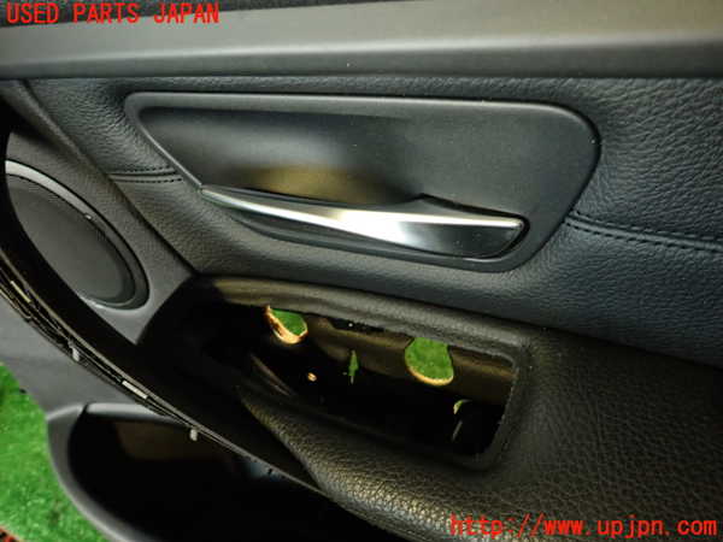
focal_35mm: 25
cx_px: 362
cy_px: 271
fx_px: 522
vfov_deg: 54.9
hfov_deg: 69.4
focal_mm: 4.5
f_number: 2
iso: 320
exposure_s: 1/30
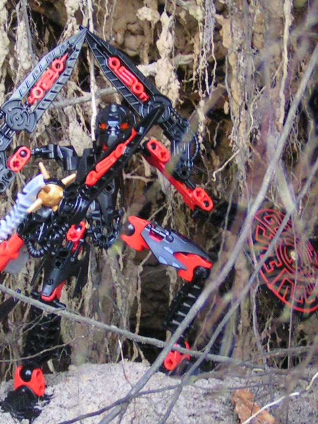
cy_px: 222
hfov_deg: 16.7
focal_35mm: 88
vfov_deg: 22.3
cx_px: 103
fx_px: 1078
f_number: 2.8
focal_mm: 5.8
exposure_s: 1/13
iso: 200
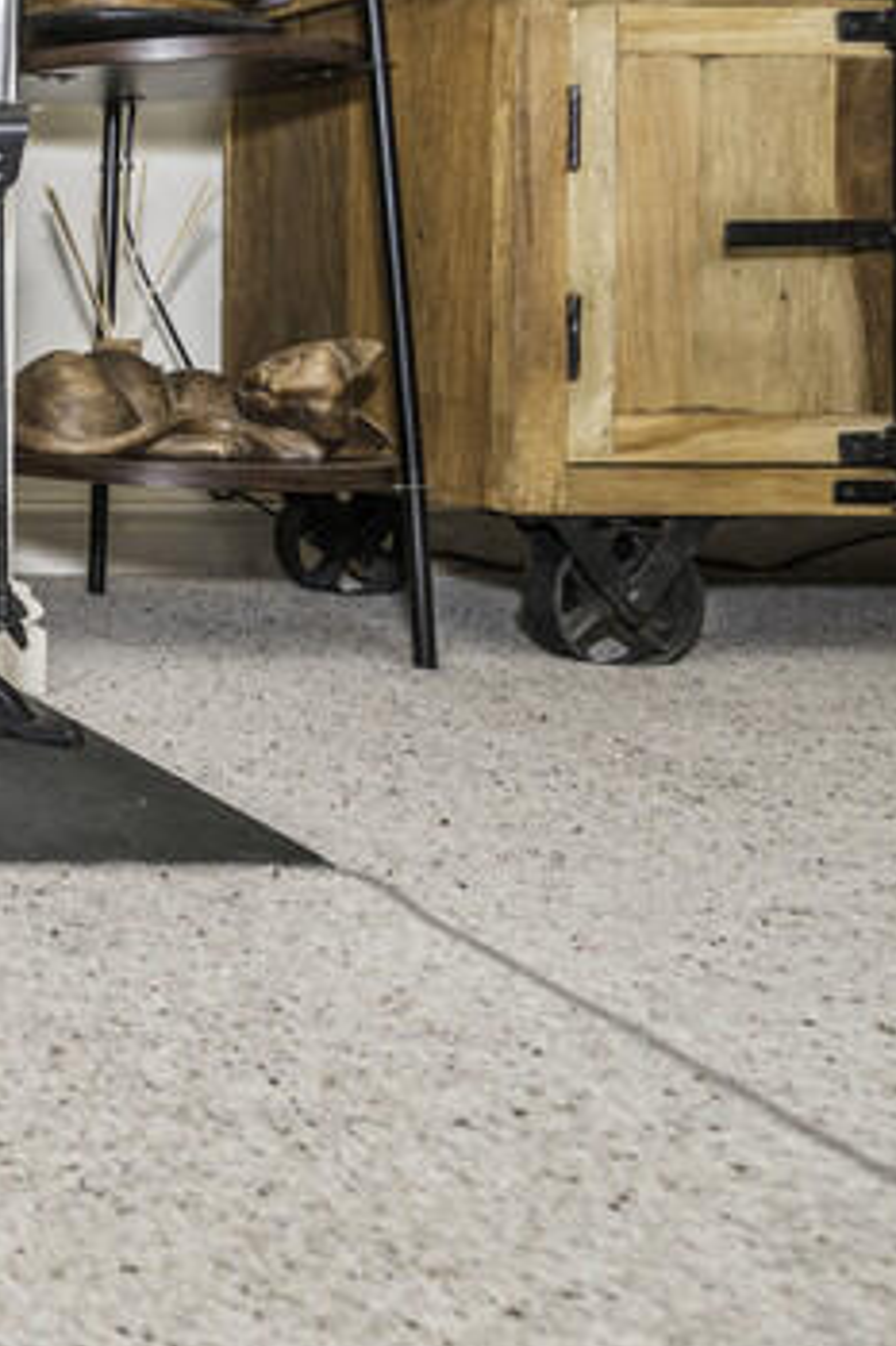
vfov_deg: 45.6
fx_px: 1532
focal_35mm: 41
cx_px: -931
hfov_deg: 18.7
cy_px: 321
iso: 320
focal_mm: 14
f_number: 5.6
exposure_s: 1/125
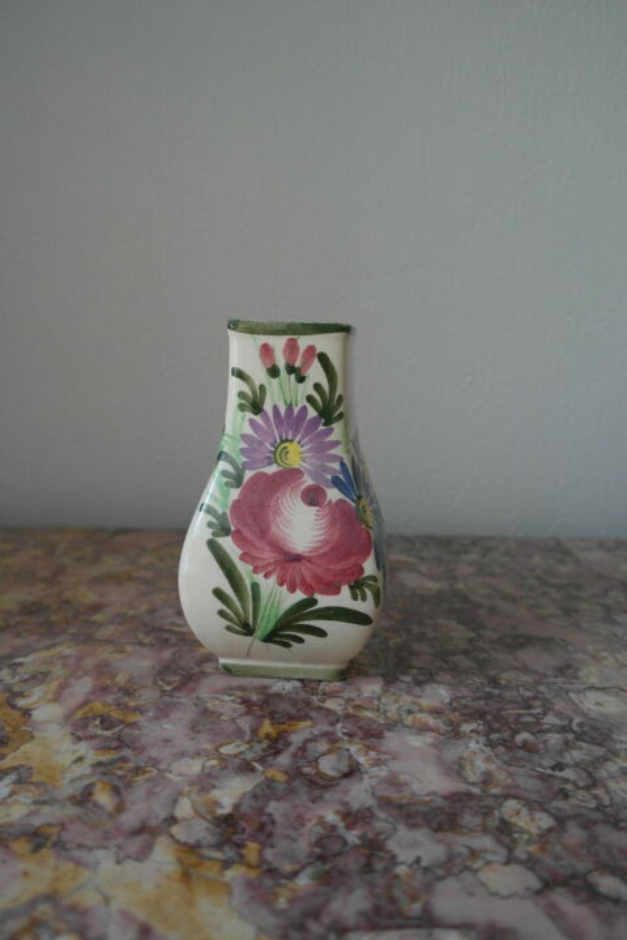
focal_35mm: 29
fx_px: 758
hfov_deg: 45.0
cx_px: 314
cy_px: 470
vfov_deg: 63.7
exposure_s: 1/20
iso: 800
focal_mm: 19
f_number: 3.5
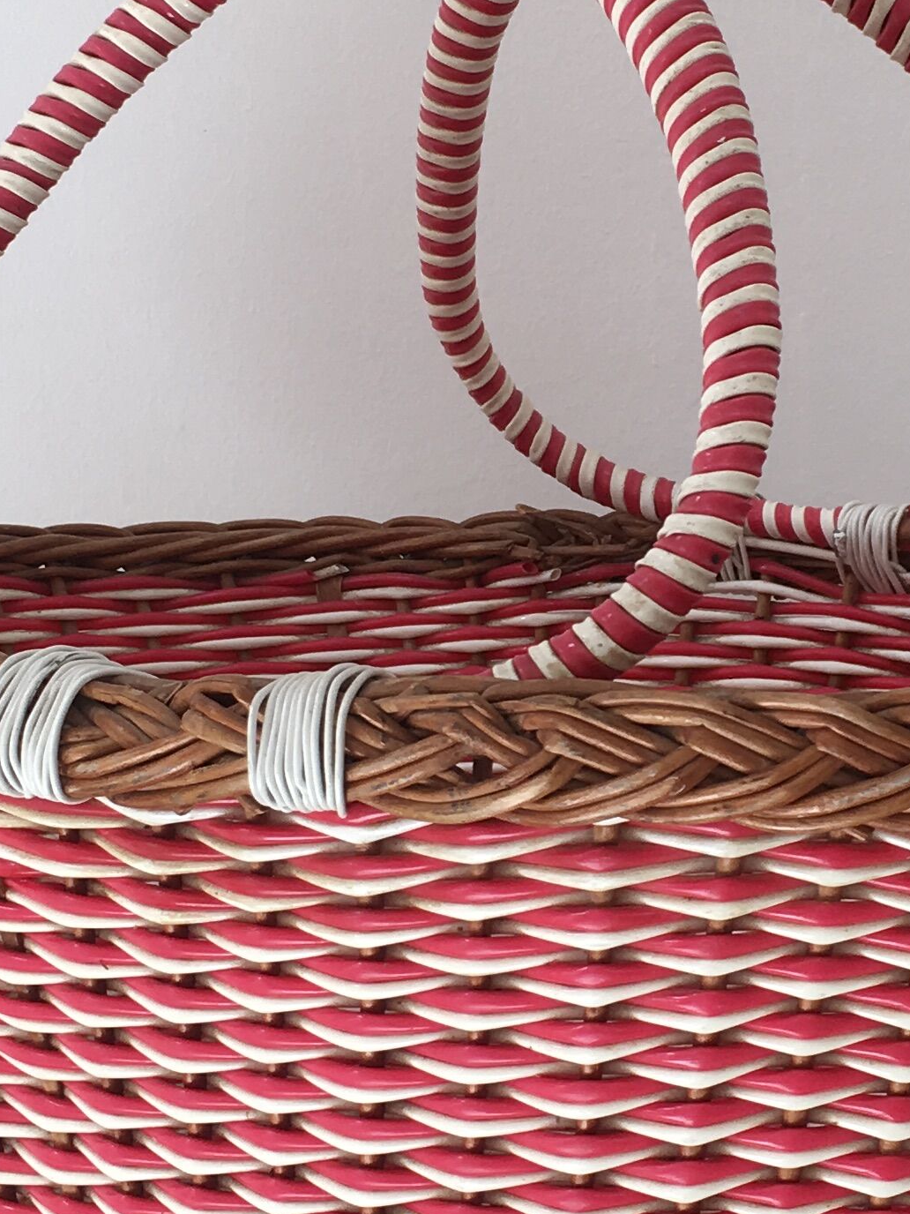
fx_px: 2979
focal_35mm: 85
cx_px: 648
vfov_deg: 23.0
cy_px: 605
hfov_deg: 17.3
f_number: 2.2
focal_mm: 4.15
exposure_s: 1/106
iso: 25
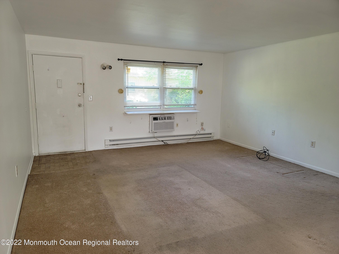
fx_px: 245
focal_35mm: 25
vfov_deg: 54.9
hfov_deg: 69.4
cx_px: 170
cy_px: 127
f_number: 1.8
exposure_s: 1/120
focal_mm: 7
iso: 250
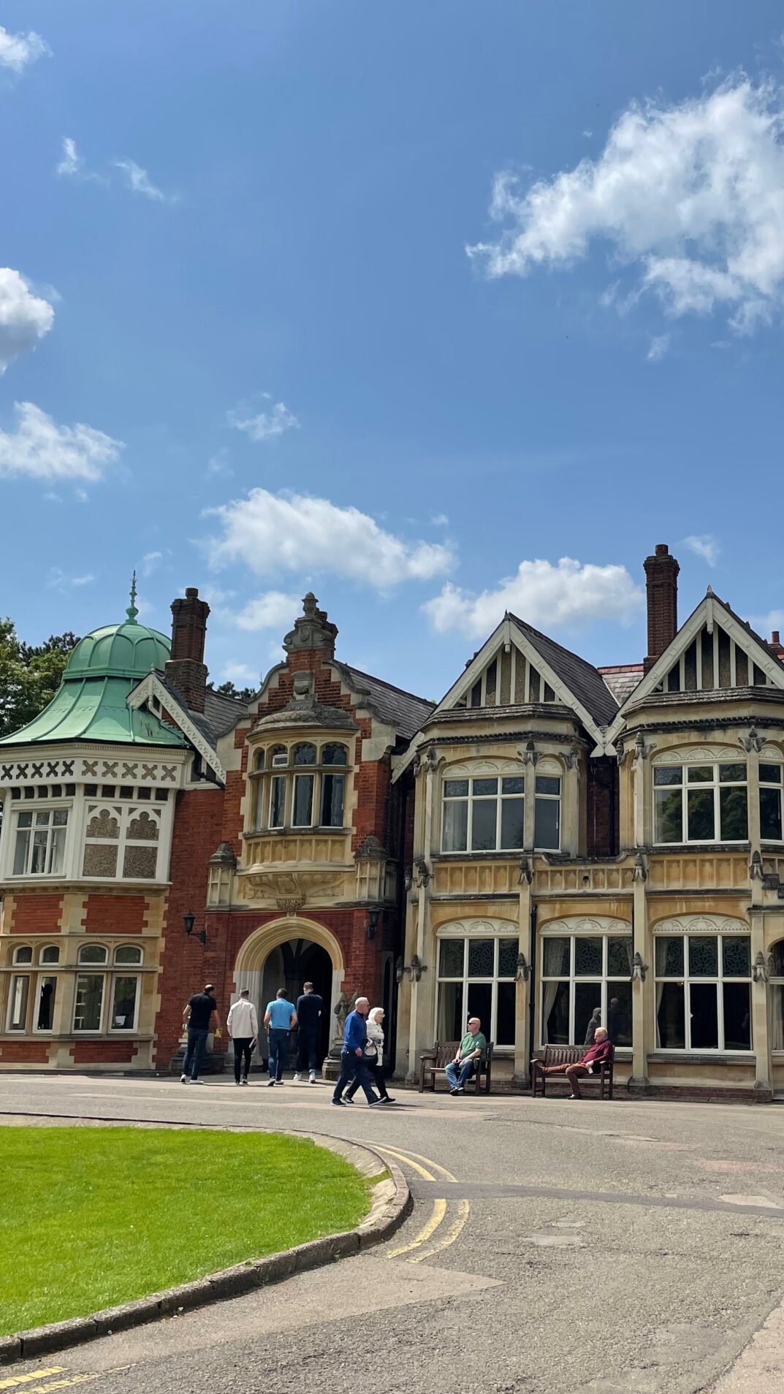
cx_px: 573
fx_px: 1405
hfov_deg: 30.7
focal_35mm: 38
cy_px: 696
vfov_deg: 52.8
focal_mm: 4.2
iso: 32
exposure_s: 1/8403
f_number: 1.6
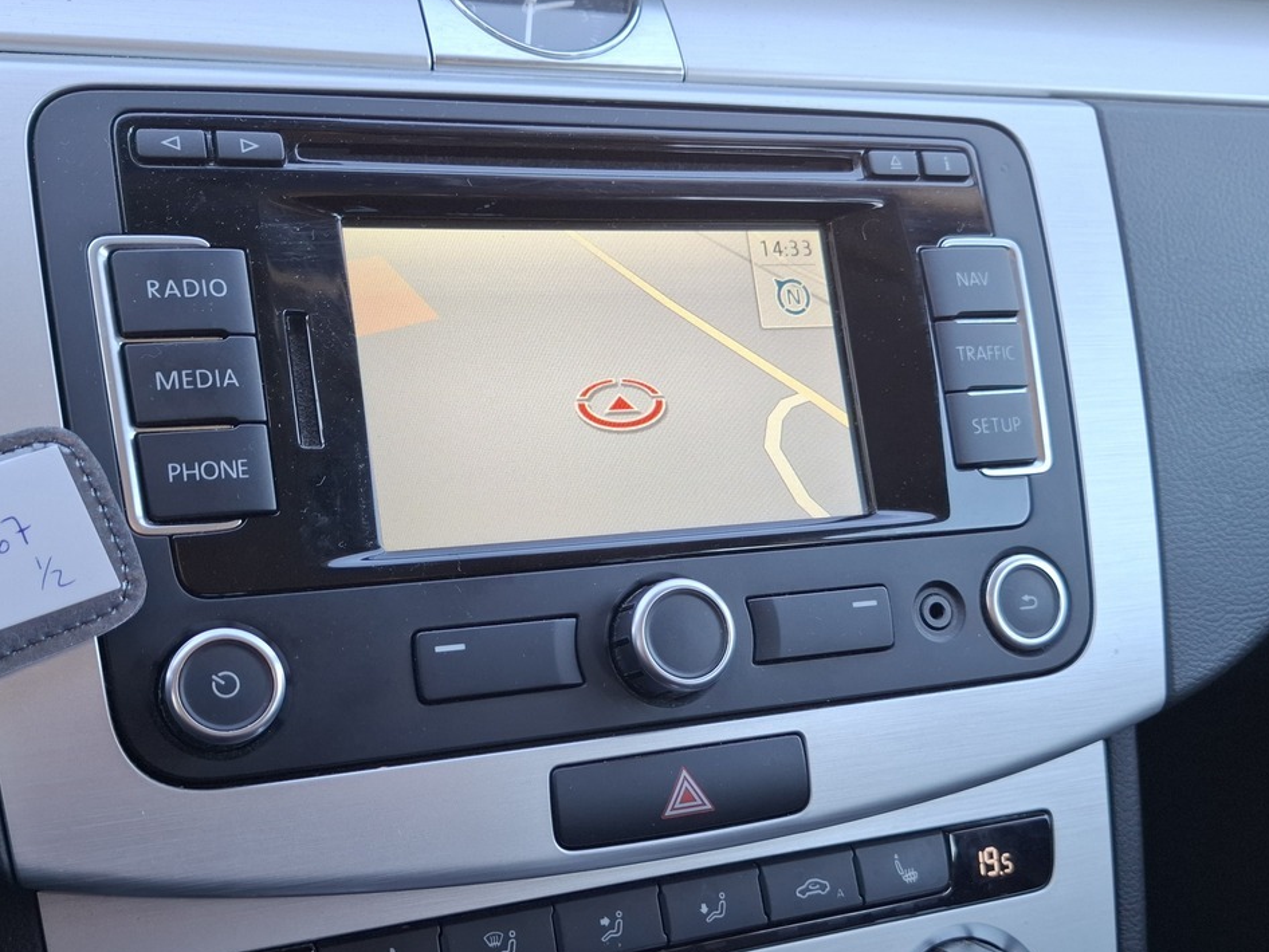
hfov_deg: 52.5
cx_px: 558
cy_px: 621
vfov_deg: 40.3
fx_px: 1283
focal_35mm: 35
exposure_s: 1/100
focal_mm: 5.54
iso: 64
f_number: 1.8
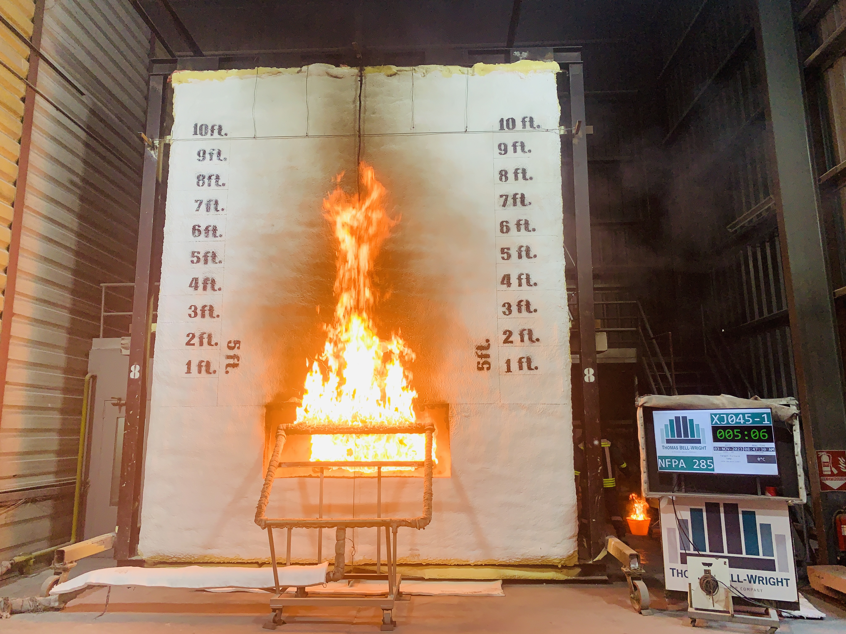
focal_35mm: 26
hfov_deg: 67.3
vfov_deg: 53.1
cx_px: 423
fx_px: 635
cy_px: 317
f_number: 1.8
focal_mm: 4.25
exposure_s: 1/105
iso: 100
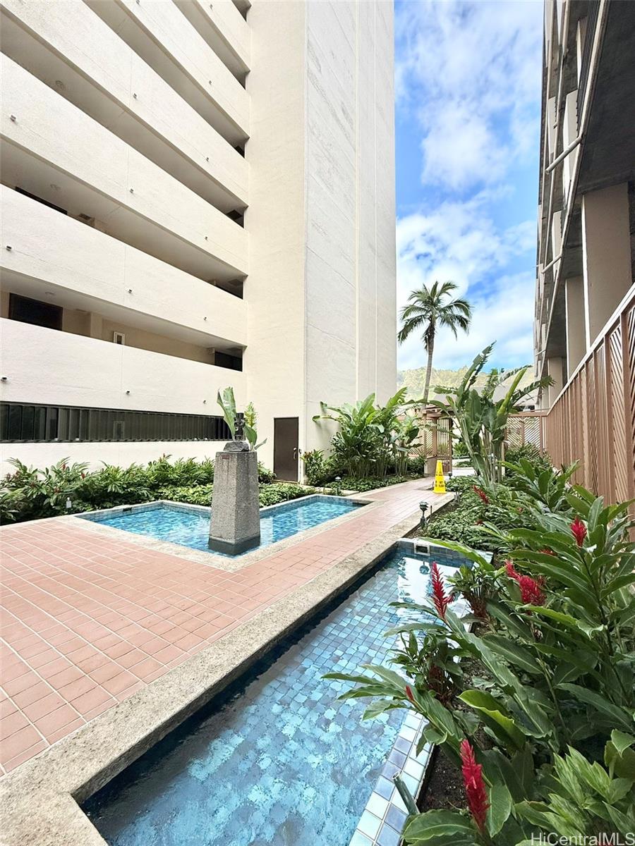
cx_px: 318
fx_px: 342
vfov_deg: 102.1
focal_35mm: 14
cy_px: 423
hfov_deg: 85.7
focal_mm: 2.22
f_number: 2.2
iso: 64
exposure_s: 1/709
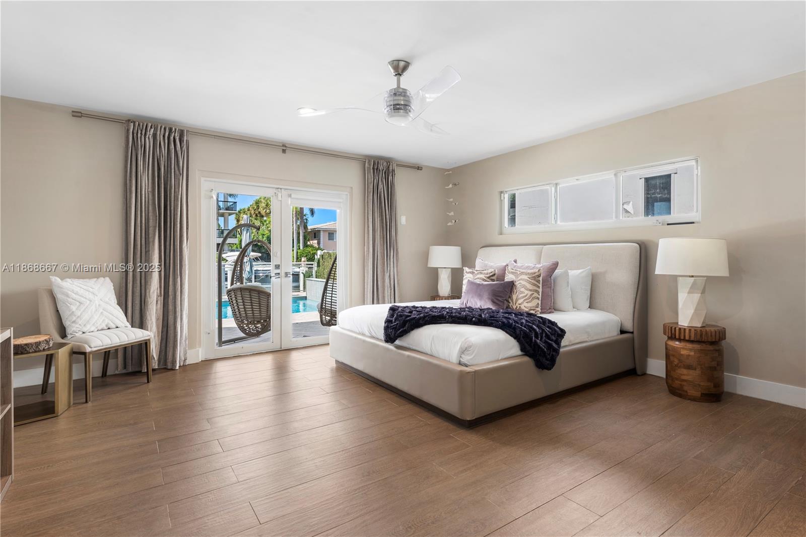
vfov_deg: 67.4
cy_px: 268
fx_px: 403
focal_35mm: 18
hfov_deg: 90.0
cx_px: 403
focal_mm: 18
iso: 100
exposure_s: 1/5
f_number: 8
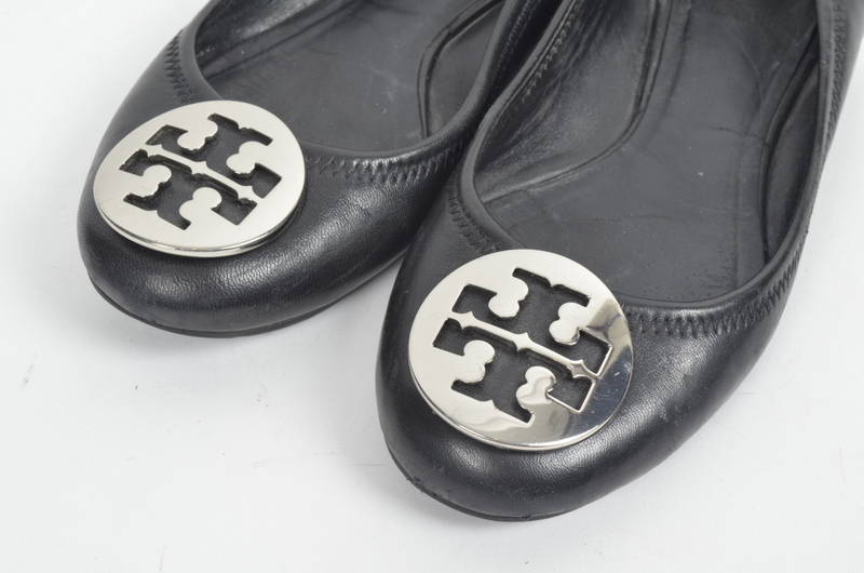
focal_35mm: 63
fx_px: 1509
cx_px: 432
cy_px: 286
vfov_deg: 21.5
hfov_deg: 32.0
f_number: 13
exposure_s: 1/100
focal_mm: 42
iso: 200
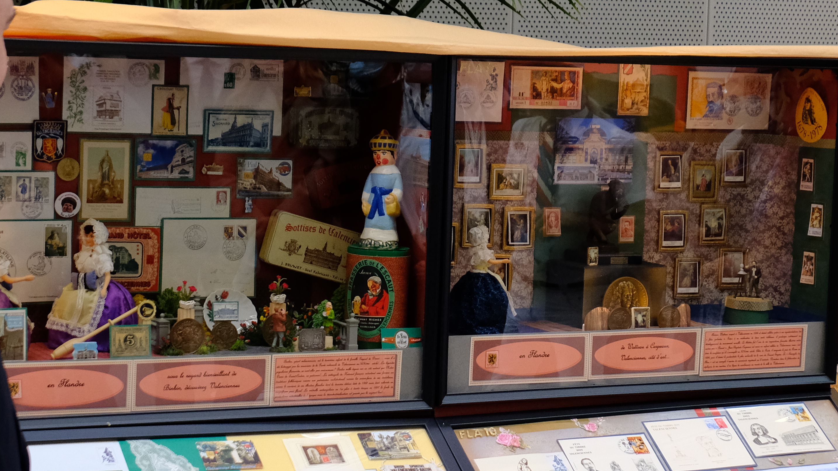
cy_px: 357
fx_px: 2133
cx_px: 487
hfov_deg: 22.2
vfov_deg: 12.6
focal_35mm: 96
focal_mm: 29.3
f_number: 4.3
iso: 1600
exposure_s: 1/220
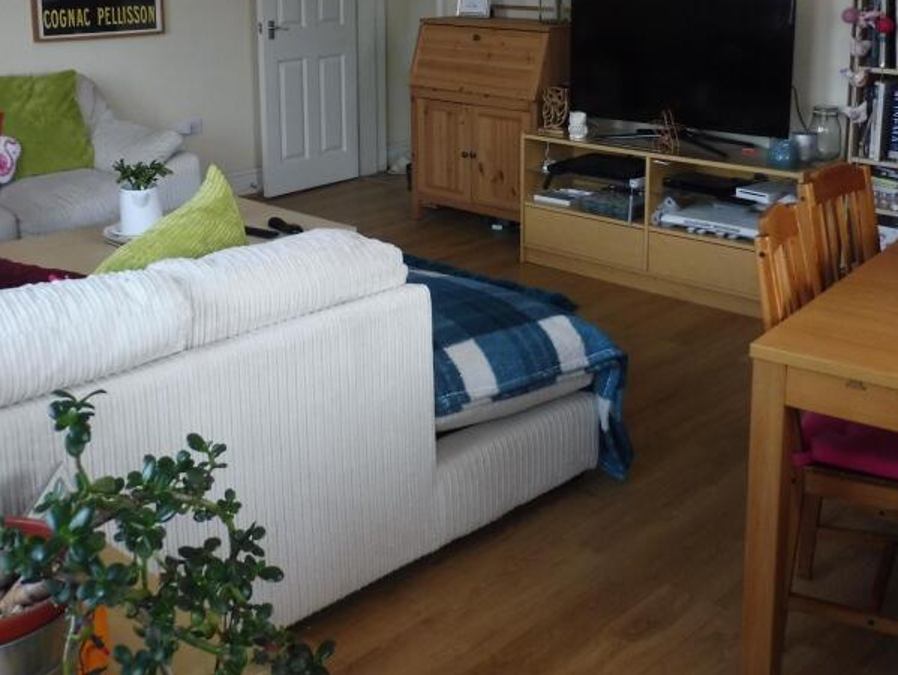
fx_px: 1064
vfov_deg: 34.2
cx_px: 478
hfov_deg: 45.7
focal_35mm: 41
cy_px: 148
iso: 200
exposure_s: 1/60
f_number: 4
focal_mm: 4.3
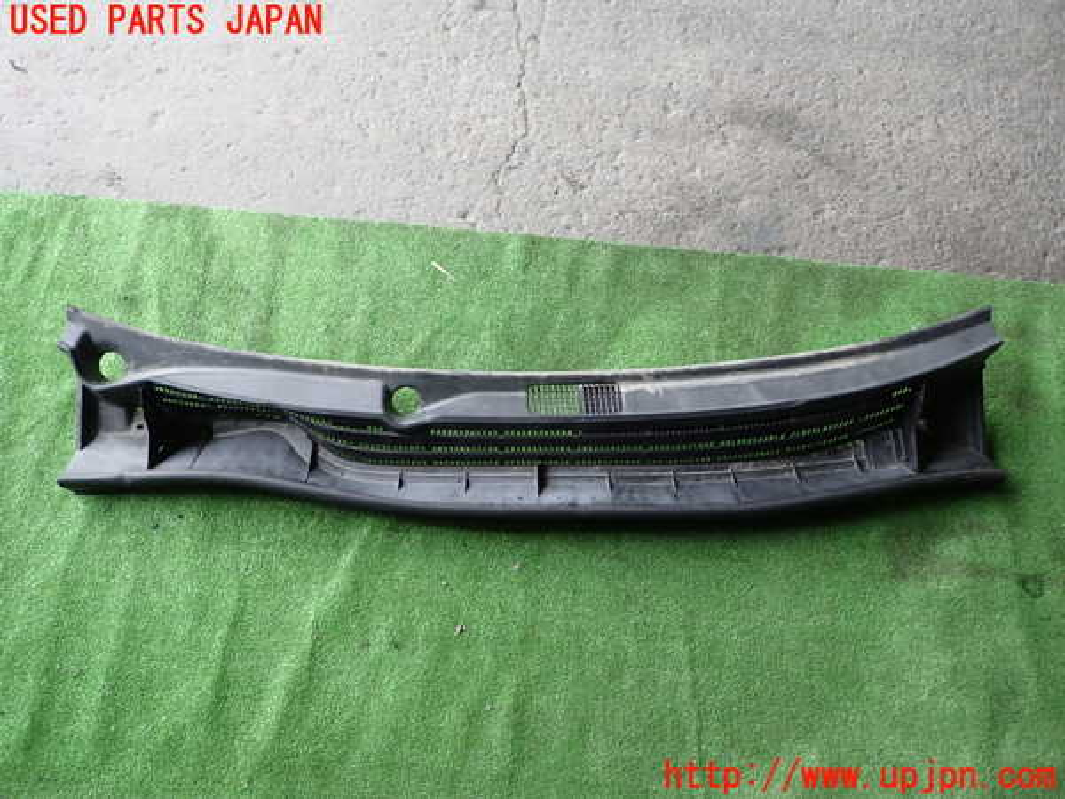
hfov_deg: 69.4
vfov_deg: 54.9
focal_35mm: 25
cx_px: 532
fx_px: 769
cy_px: 400
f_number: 2
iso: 160
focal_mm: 4.5
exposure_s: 1/60
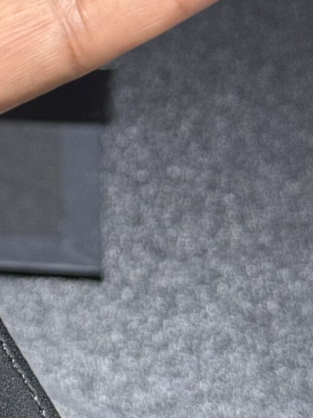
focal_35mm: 180
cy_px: -1
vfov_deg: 10.9
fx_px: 2171
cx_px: -172
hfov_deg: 8.1
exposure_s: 1/50
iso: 200
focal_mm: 6.76
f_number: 1.78
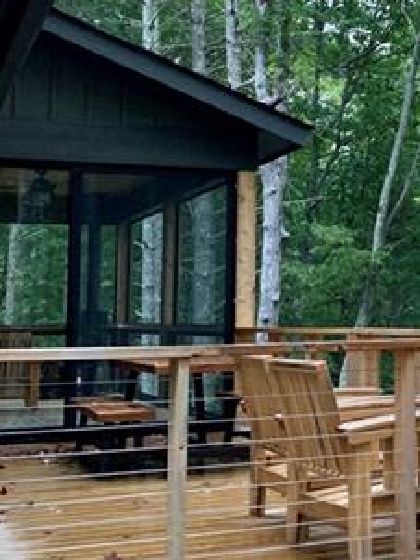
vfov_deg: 29.2
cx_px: 459
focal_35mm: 66
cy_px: 185
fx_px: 1068
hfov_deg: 21.2
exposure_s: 1/40
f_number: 1.8
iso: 400
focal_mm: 4.25
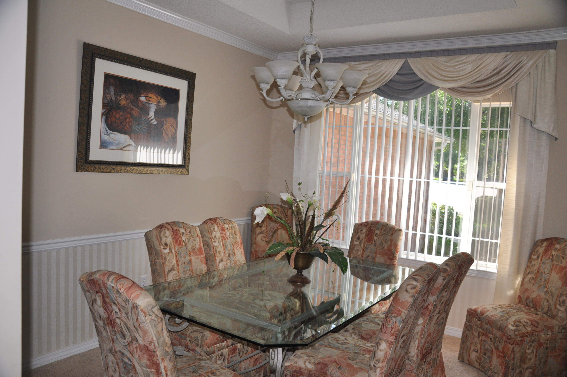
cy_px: 188
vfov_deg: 47.8
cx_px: 284
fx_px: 425
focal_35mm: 27
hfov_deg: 67.4
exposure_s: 1/125
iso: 450
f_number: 3.5
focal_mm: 18
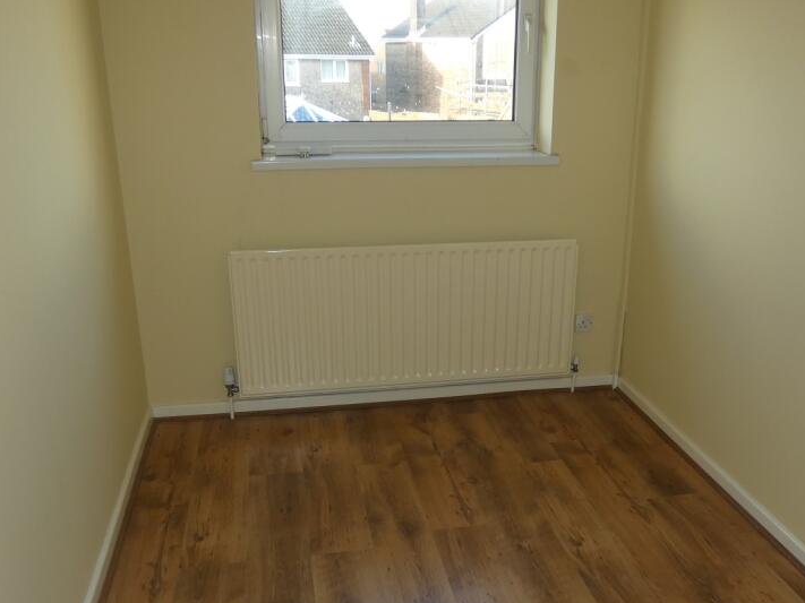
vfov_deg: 39.5
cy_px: 360
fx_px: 837
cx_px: 468
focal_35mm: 36
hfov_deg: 51.1
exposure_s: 1/60
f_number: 3
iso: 80
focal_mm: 4.4
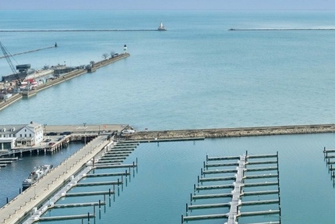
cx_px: 432
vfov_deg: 20.8
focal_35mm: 64
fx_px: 596
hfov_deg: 26.7
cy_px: 25
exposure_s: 1/400
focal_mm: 17
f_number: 8
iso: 320
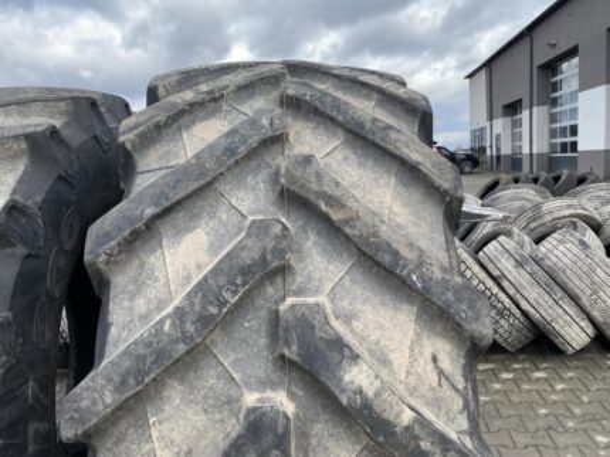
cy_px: 228
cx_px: 305
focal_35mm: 26
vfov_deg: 53.0
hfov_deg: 67.3
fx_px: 458
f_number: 1.8
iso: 32
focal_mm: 4.25
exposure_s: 1/1082
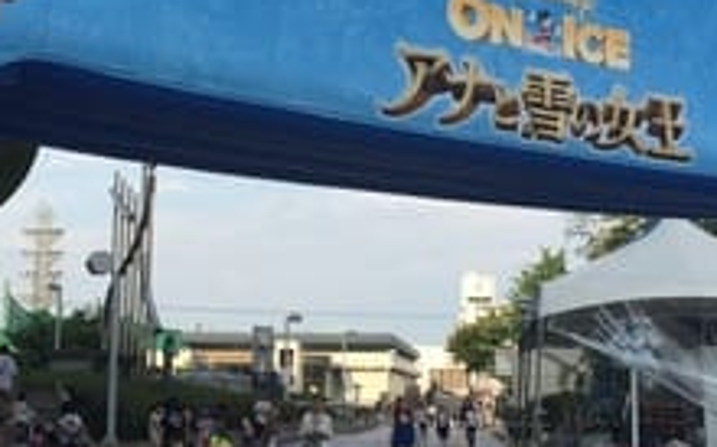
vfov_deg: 20.6
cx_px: 316
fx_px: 1230
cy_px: 222
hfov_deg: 32.5
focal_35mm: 63
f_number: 2.2
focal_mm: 4.15
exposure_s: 1/1163
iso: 32
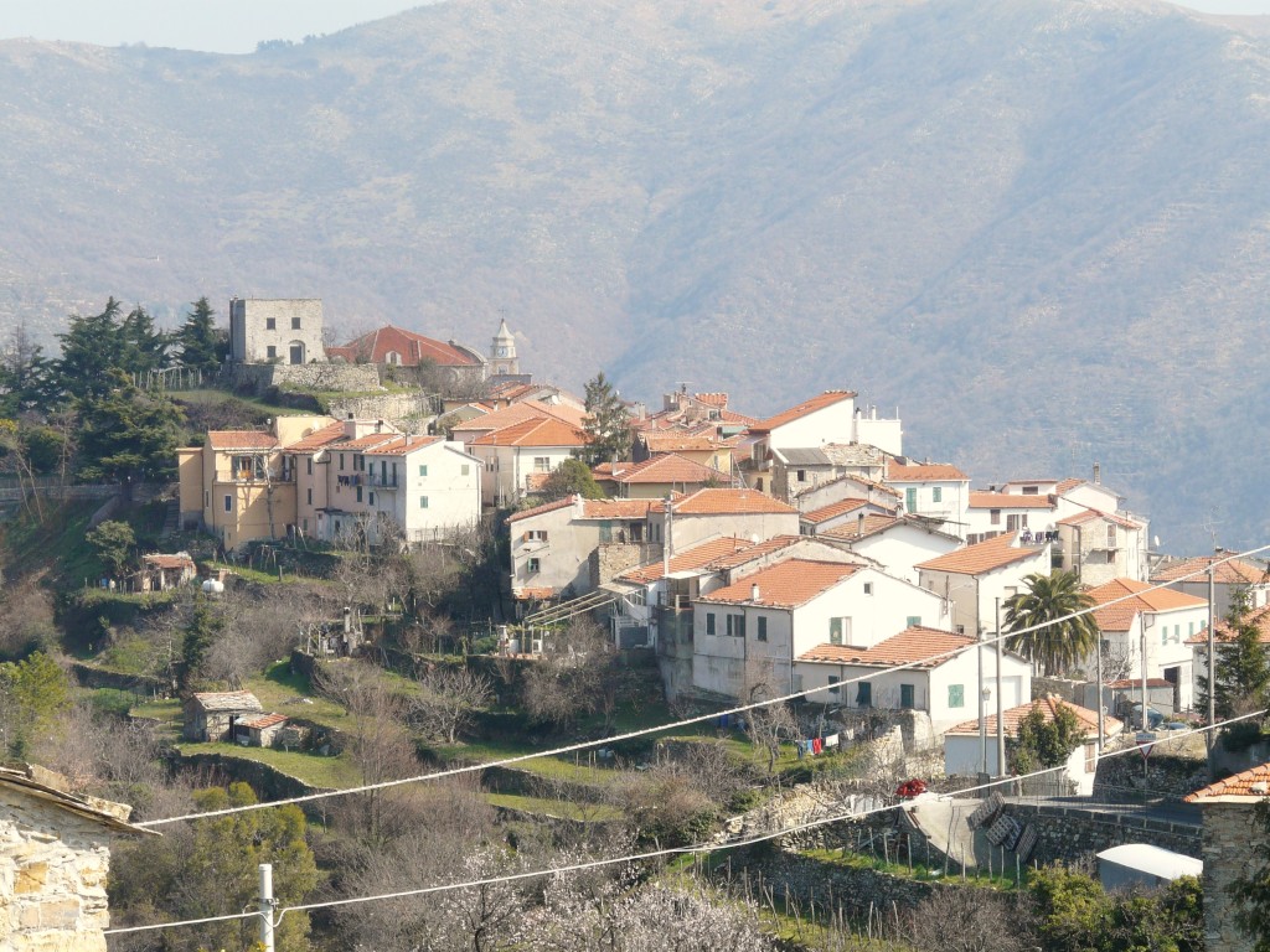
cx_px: 635
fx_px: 4403
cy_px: 476
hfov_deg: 16.4
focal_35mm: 120
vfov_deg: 12.3
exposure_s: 1/320
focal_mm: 19.7
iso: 100
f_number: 5.6
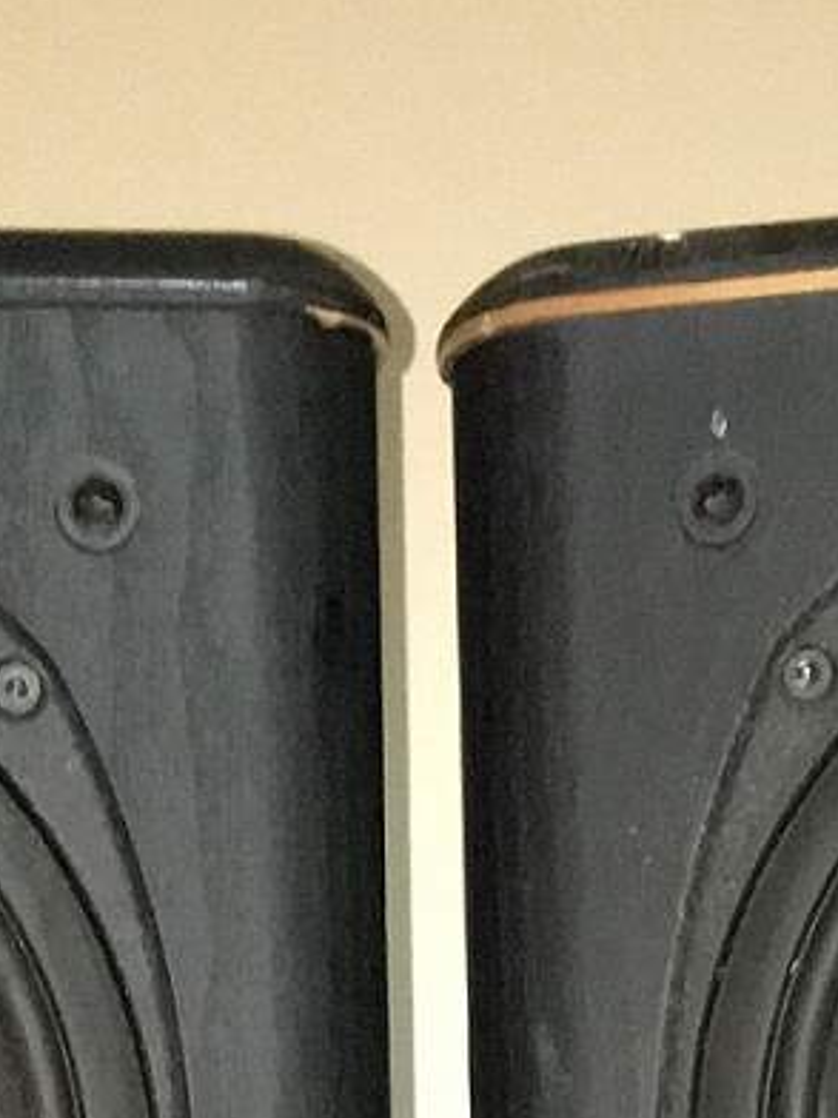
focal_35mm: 148
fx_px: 4777
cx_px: 385
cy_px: 2691
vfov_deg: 11.2
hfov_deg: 10.0
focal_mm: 4.15
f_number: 2.2
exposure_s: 1/17
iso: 250
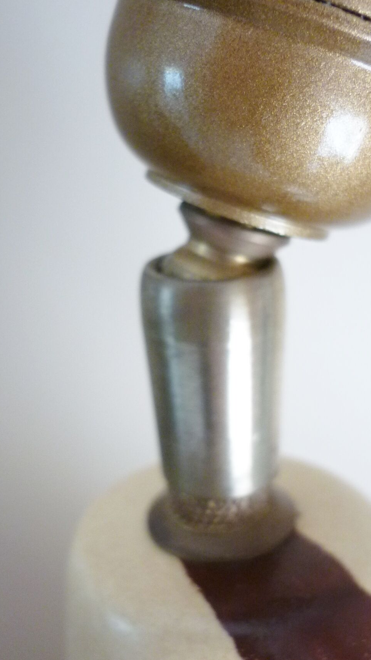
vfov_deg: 47.3
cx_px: 237
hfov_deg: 27.6
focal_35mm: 43
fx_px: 752
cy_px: 314
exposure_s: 1/30
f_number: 2.8
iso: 250
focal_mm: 5.5
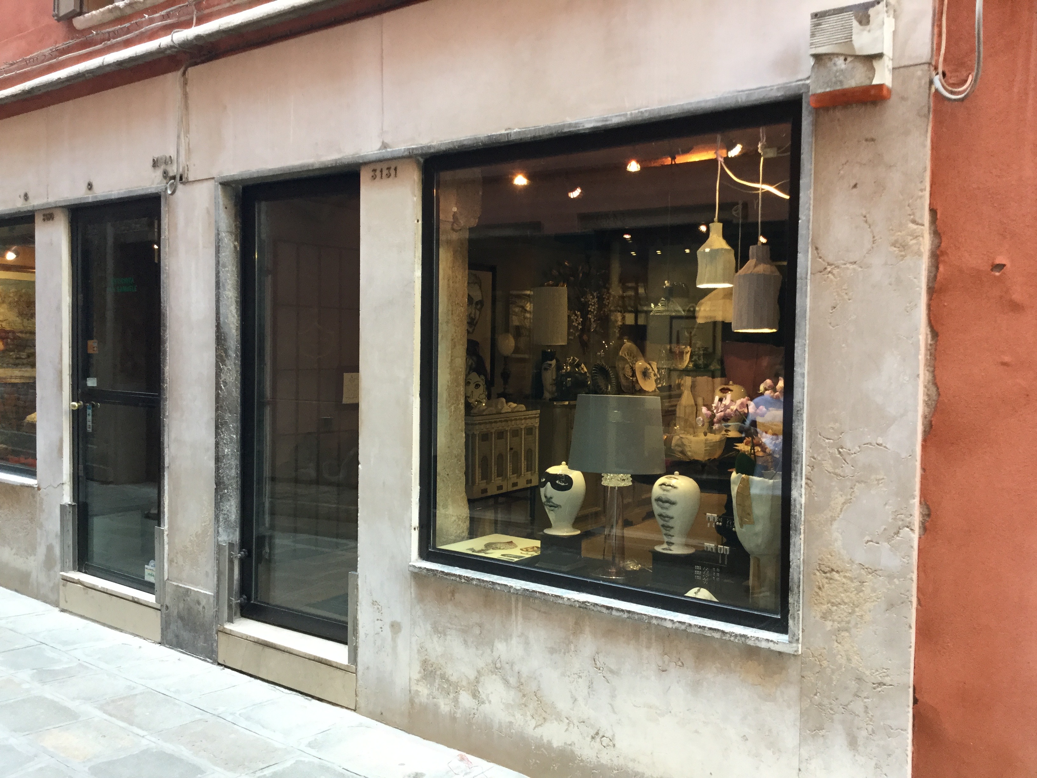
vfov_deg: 45.4
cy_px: 389
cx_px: 518
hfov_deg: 58.4
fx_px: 929
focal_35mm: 31
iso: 50
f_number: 2.4
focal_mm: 3.3
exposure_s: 1/33
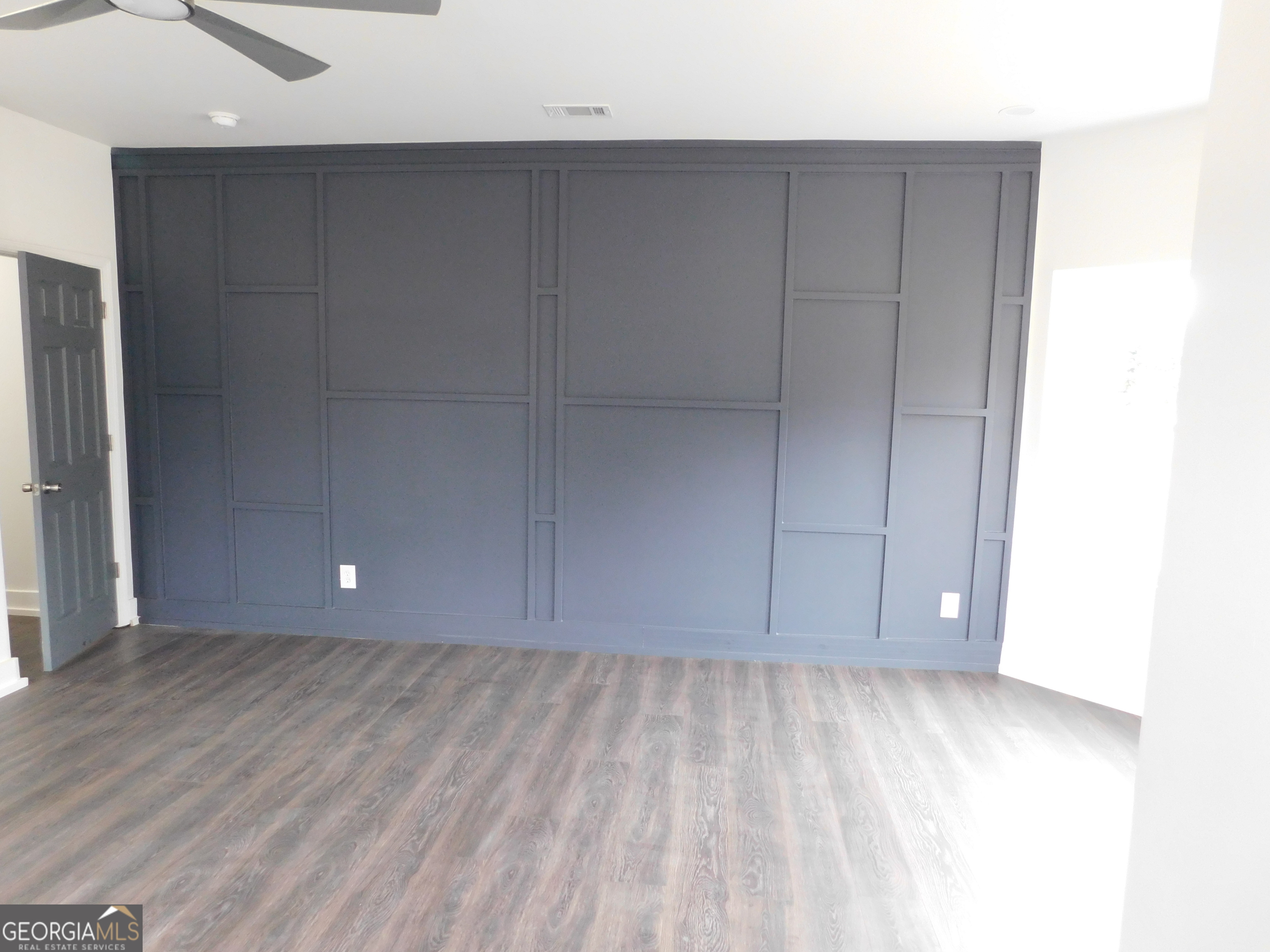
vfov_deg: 58.9
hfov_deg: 73.9
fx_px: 844
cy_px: 476
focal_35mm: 23
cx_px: 635
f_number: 3
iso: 400
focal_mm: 4
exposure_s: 1/30
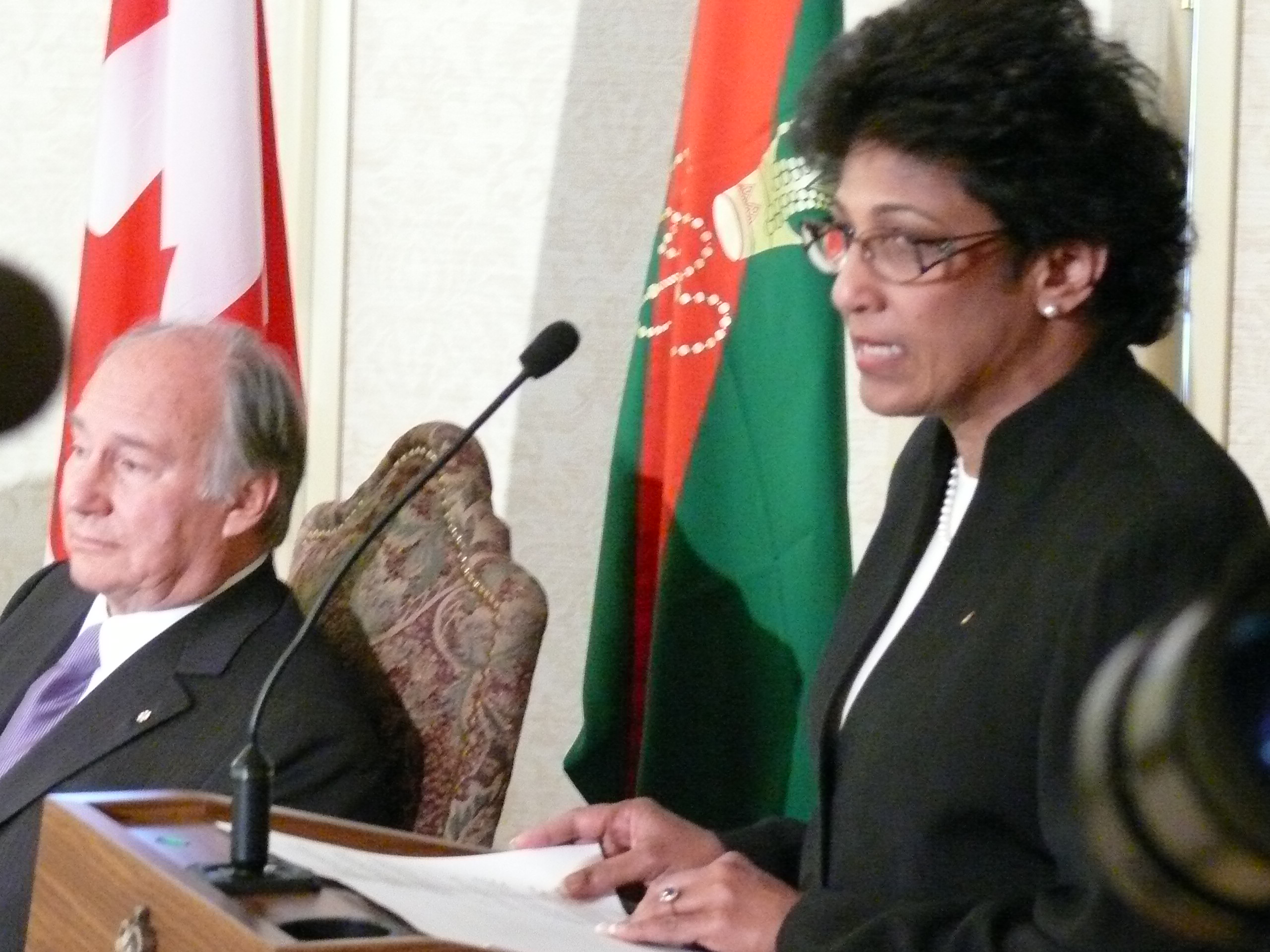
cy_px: 476
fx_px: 5540
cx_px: 635
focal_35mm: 151
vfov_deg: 9.8
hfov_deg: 13.1
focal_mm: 22.4
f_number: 3.6
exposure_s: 1/20
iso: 800
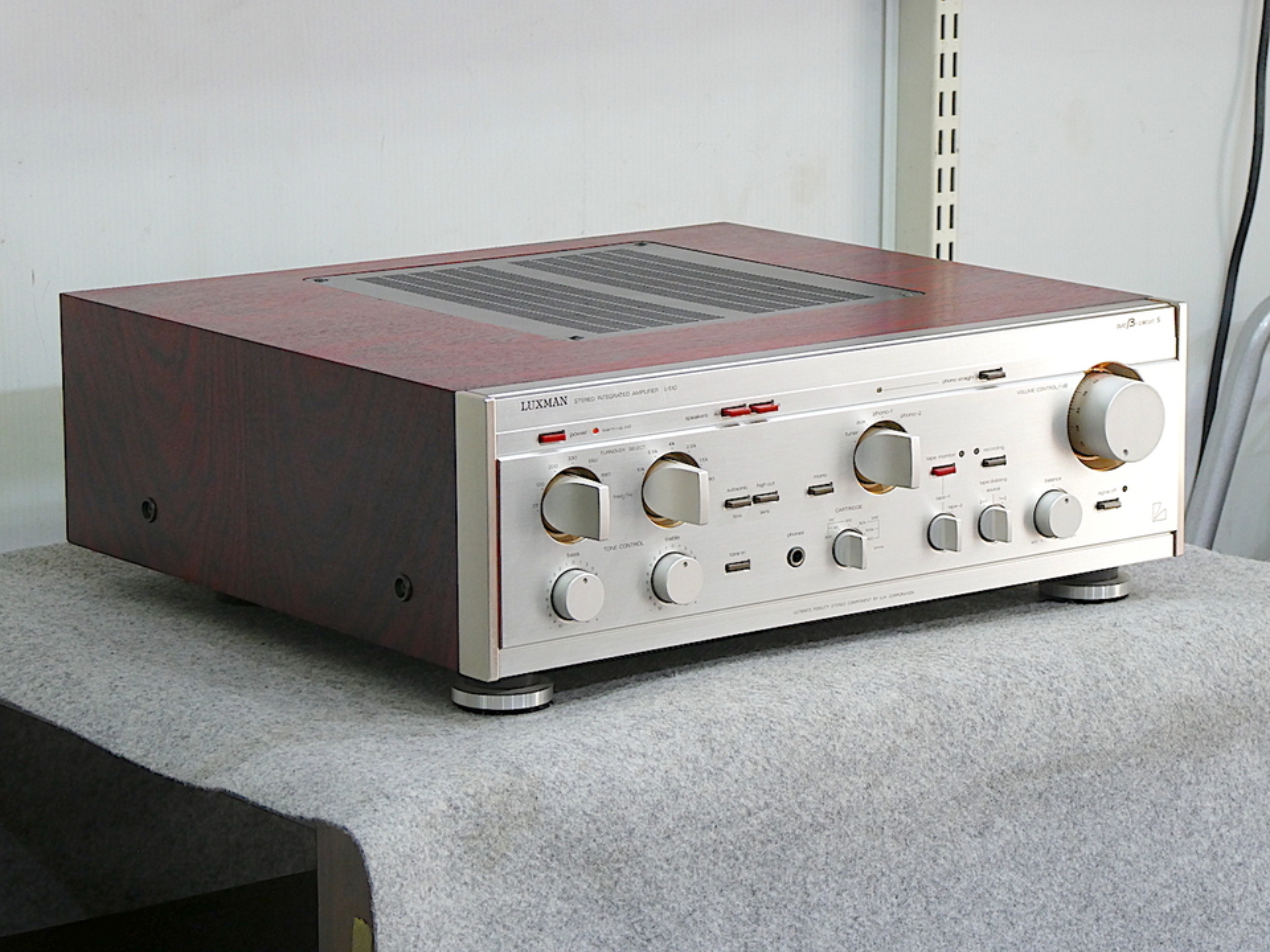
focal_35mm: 115
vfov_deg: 12.9
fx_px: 4219
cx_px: 635
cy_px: 476
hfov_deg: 17.1
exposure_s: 1/15
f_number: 5.1
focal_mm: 20.6
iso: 200
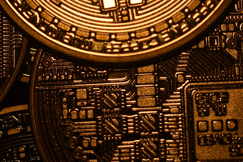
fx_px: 1984
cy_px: -39
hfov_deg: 7.0
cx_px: 109
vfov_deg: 4.7
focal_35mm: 294
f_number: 7.1
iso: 100
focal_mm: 105
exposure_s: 1/800
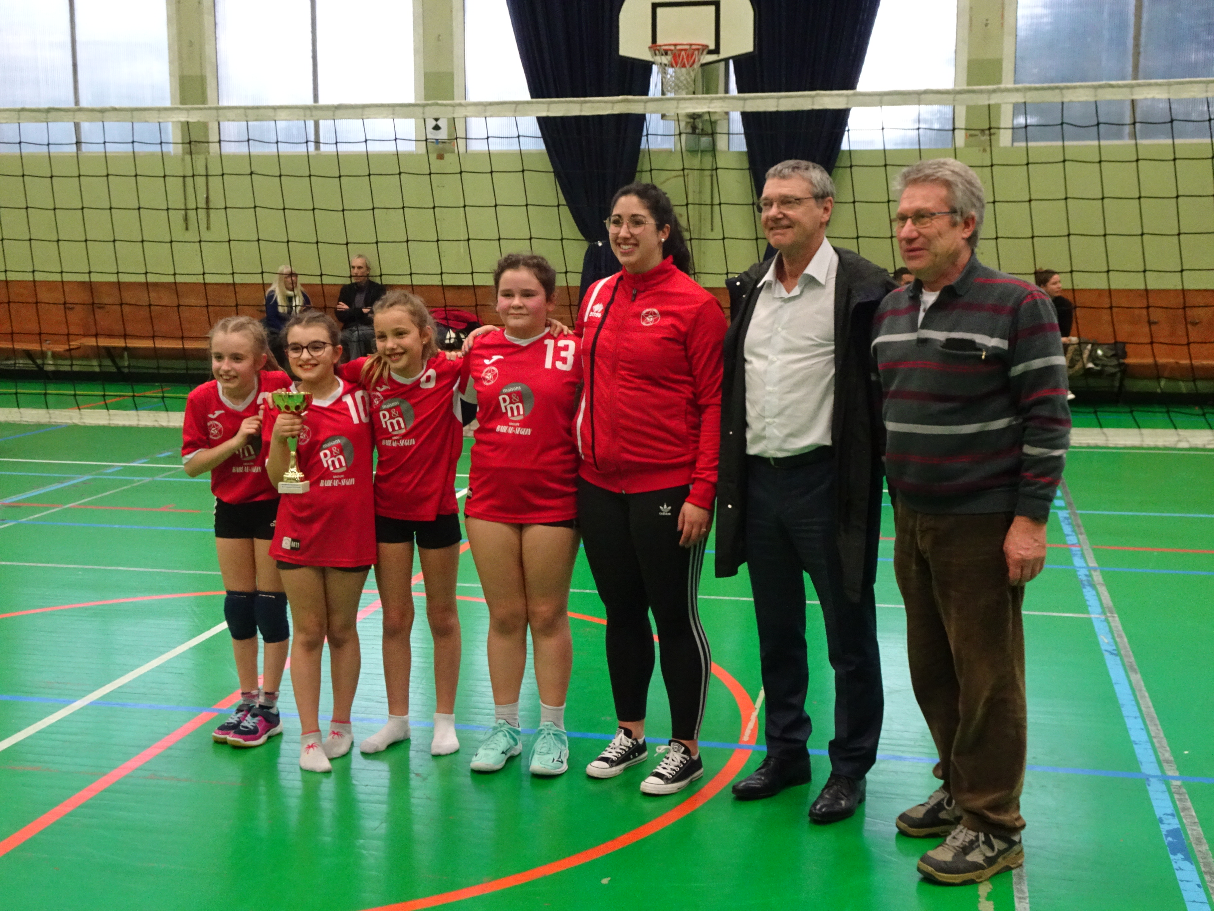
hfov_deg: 43.9
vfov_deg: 33.6
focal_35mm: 43
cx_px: 607
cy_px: 456
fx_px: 1508
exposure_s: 1/50
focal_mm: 7.3
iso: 640
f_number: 4
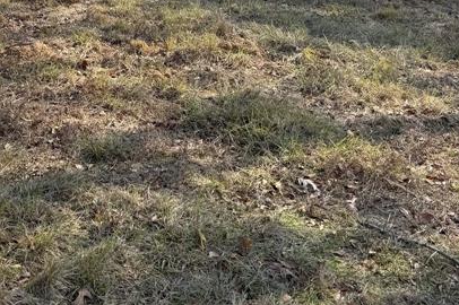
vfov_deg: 19.6
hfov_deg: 31.1
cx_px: 89
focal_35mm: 63
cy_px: -108
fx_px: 803
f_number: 1.78
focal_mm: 6.76
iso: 80
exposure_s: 1/931
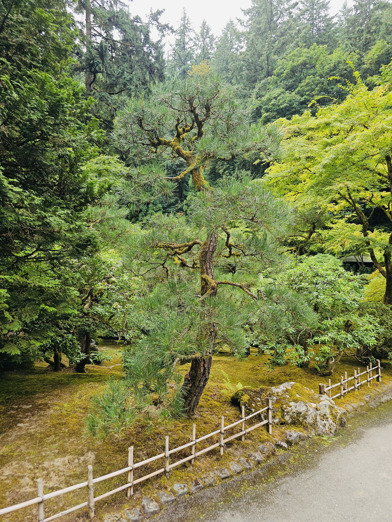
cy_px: 261
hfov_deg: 58.9
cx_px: 196
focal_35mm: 23
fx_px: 347
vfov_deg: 73.9
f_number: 1.7
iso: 25
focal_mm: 6.3
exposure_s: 1/180
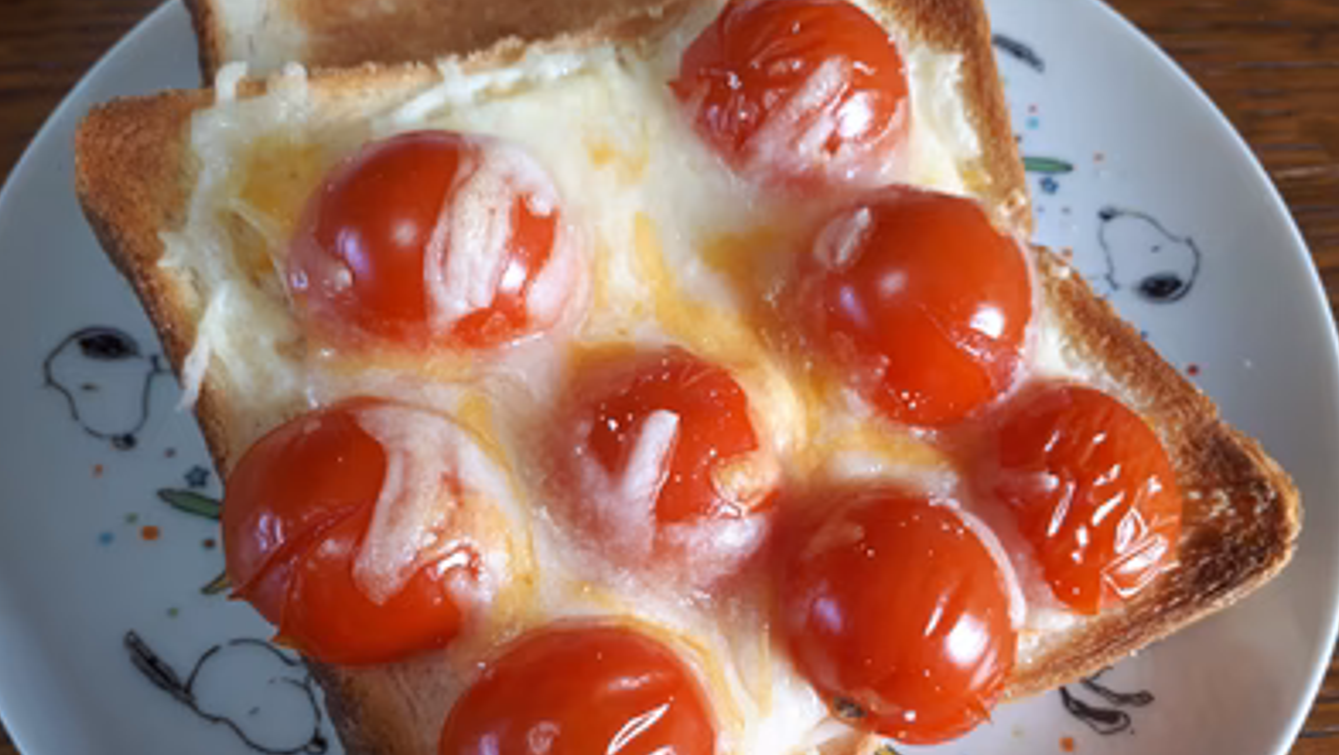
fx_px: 1066
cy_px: 465
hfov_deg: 64.3
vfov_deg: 38.8
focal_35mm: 30
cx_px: 663
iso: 40
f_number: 1.9
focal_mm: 3.6
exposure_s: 1/33
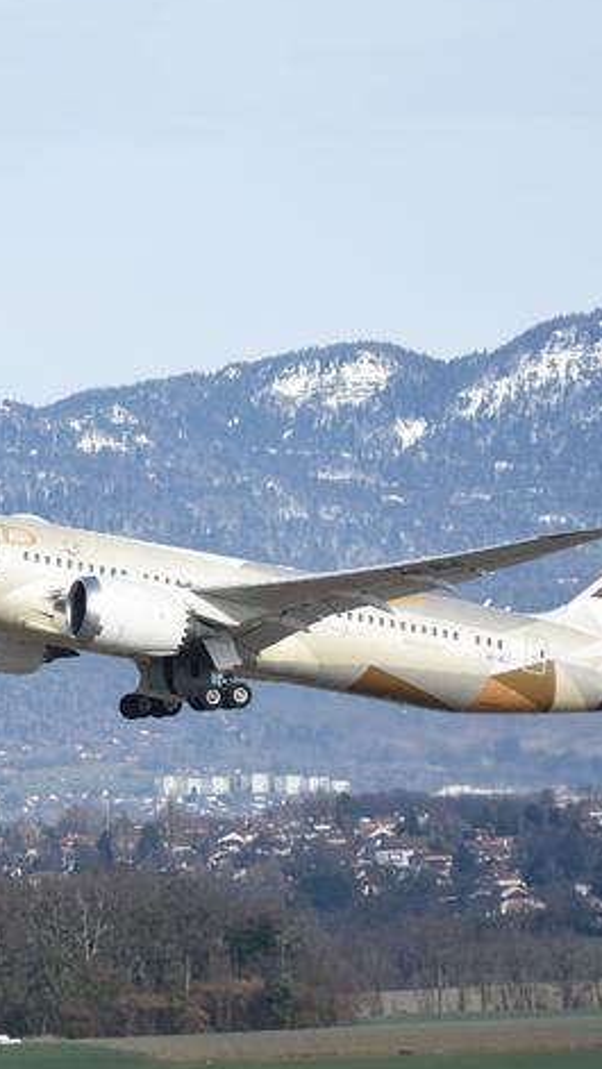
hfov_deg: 3.8
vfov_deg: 6.7
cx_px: 98
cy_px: 534
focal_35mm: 320
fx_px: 9079
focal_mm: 120
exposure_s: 1/1250
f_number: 6.3
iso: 200
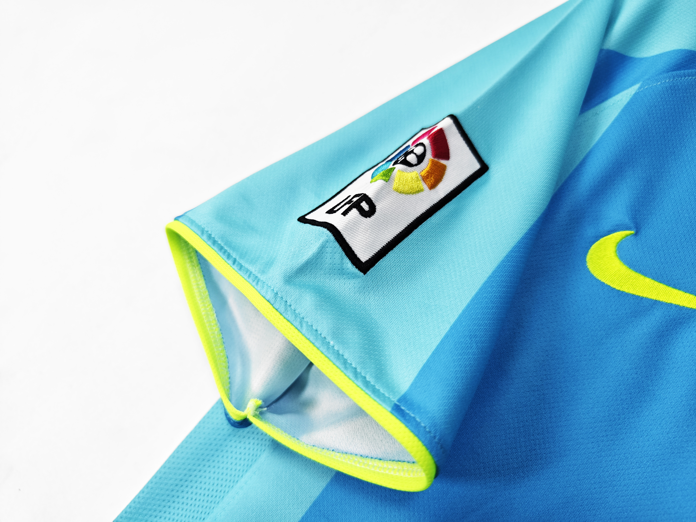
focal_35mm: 23
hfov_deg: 73.9
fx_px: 462
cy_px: 261
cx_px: 348
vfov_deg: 58.9
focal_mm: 8.67
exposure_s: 1/1071
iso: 82
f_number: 1.75
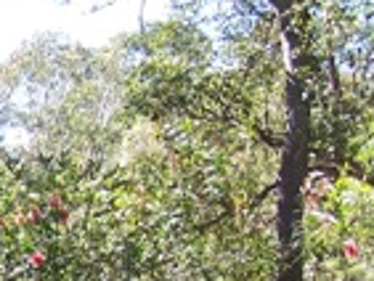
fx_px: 2357
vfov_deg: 6.7
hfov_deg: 8.5
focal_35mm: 218
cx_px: -424
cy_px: 472
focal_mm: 8
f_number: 3
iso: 80
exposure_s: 1/160
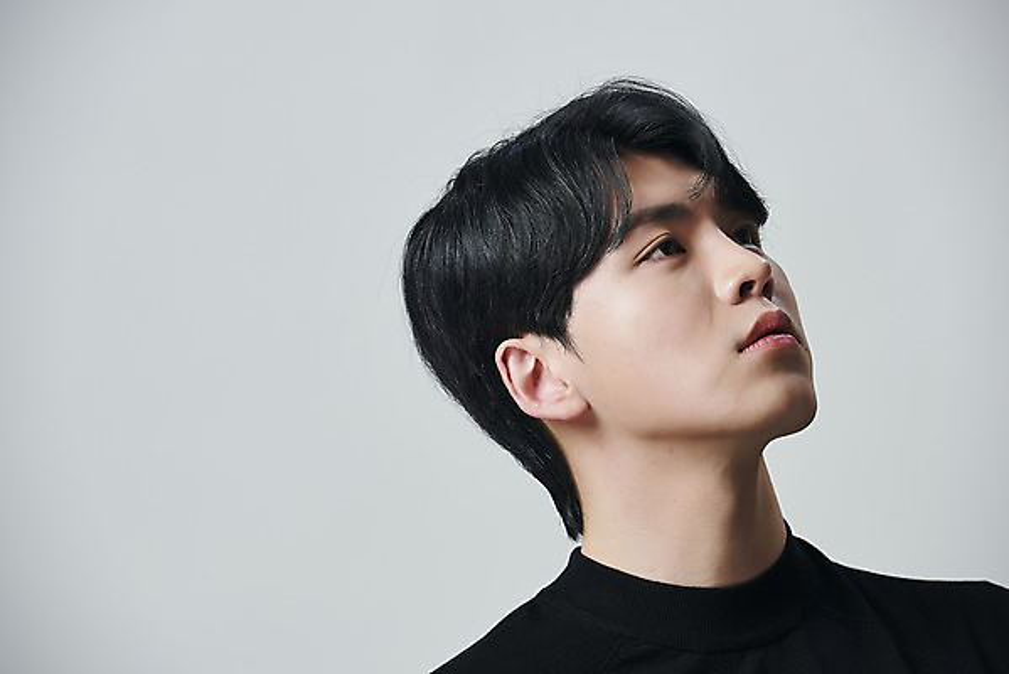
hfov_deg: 10.3
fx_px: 5608
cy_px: 337
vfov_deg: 6.9
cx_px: 504
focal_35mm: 200
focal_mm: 200
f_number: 7.1
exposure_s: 1/125
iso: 64
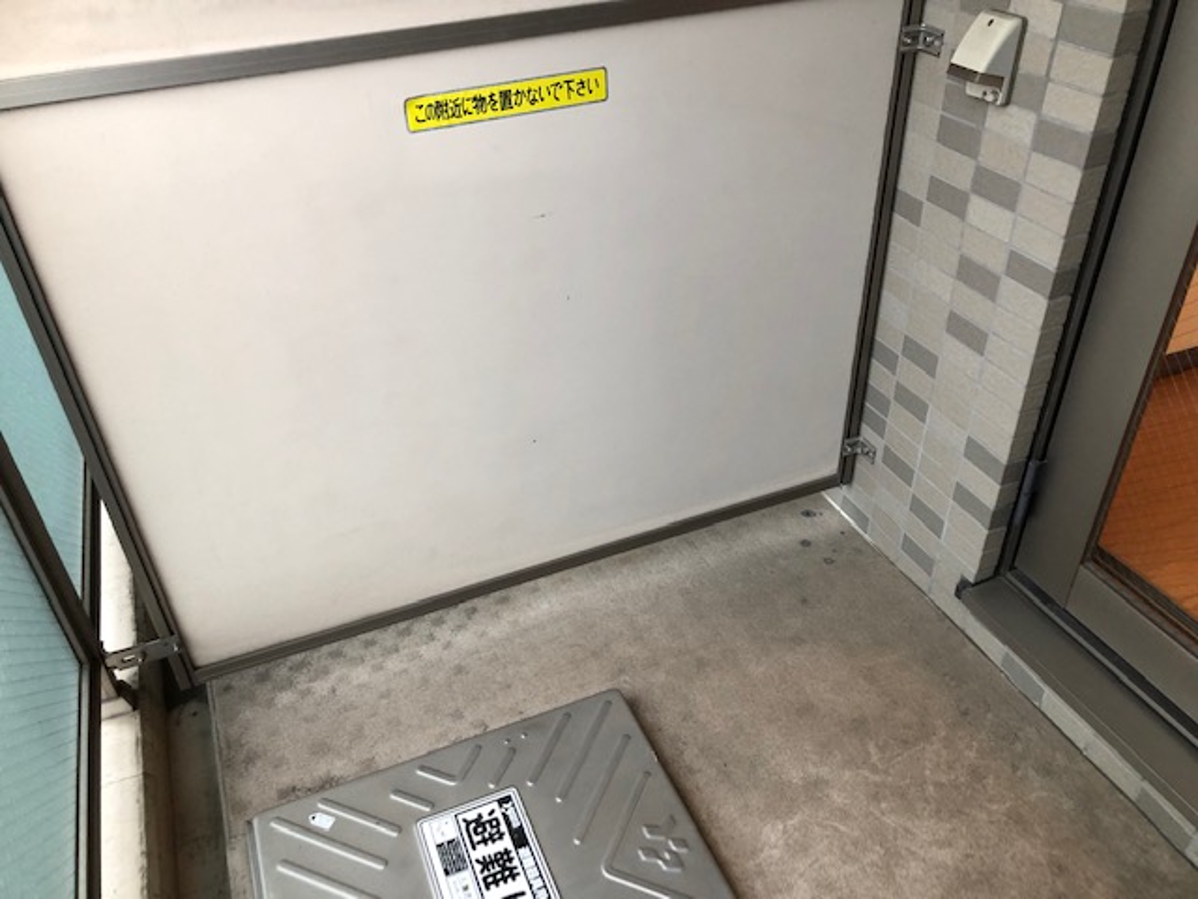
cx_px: 599
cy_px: 450
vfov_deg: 49.7
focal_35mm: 28
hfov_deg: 63.4
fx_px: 969
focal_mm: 3.99
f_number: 1.8
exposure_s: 1/33
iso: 40
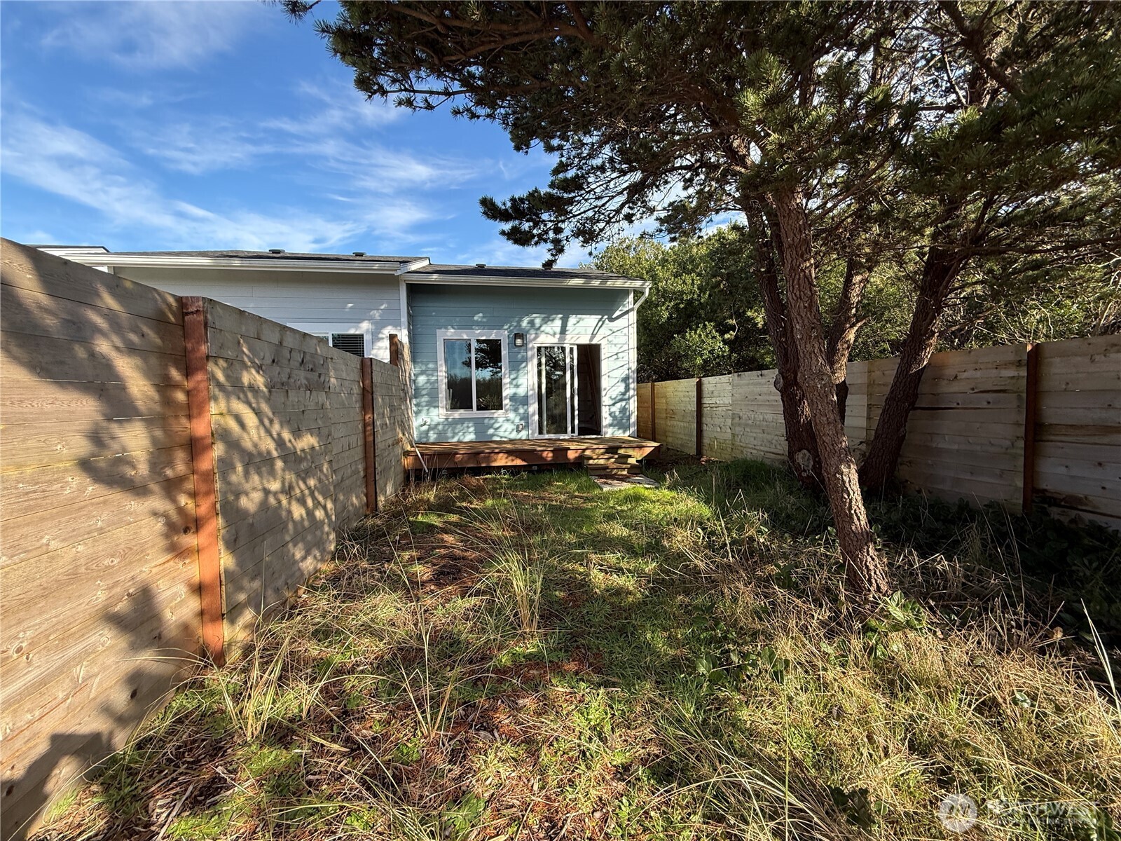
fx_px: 453
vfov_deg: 85.7
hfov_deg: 102.1
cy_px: 420
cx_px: 560
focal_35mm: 14
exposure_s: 1/559
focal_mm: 2.22
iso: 64
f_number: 2.2
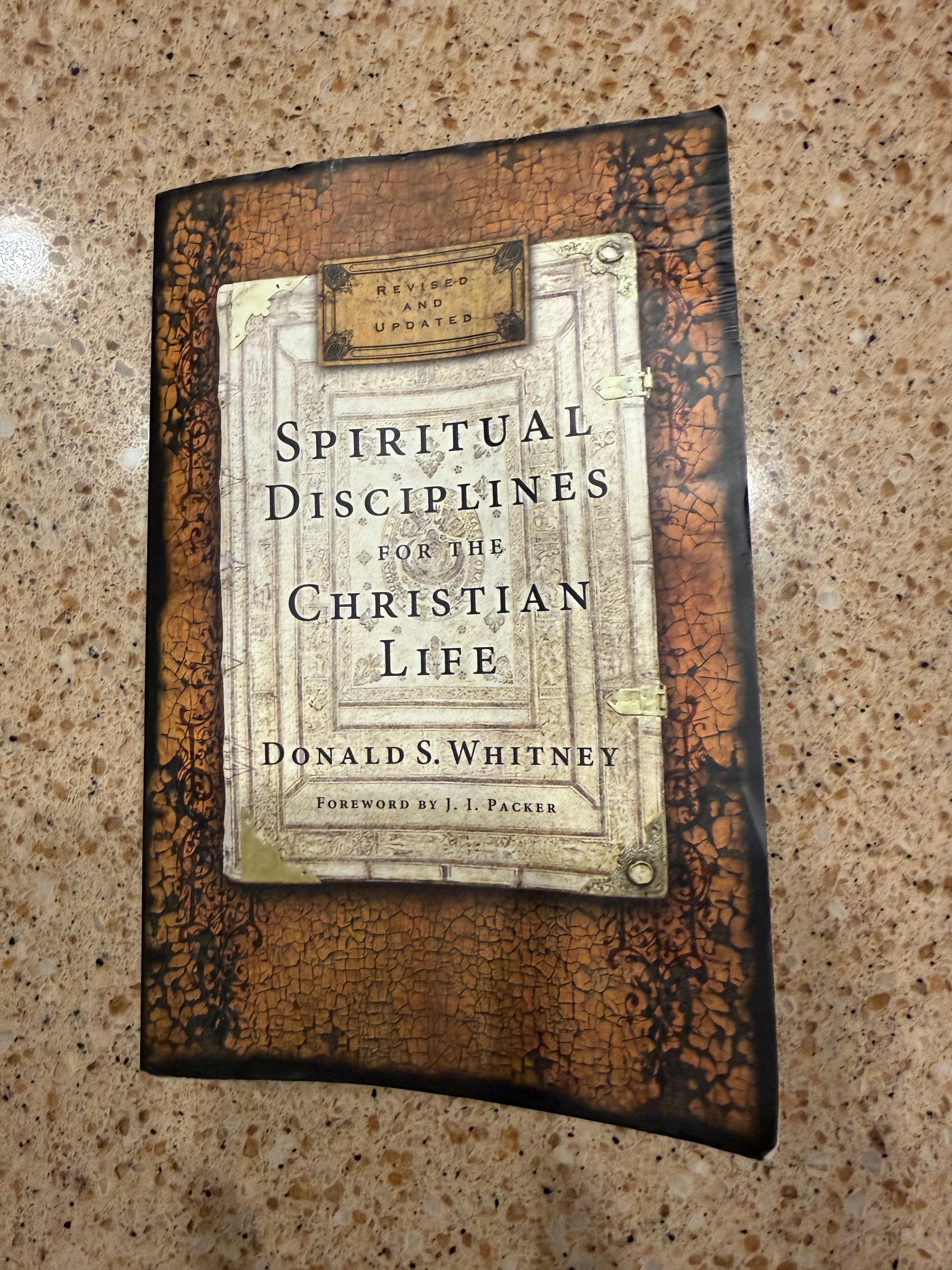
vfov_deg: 71.6
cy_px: 635
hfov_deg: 56.8
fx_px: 880
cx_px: 476
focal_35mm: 24
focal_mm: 2.22
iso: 250
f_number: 2.2
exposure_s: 1/60
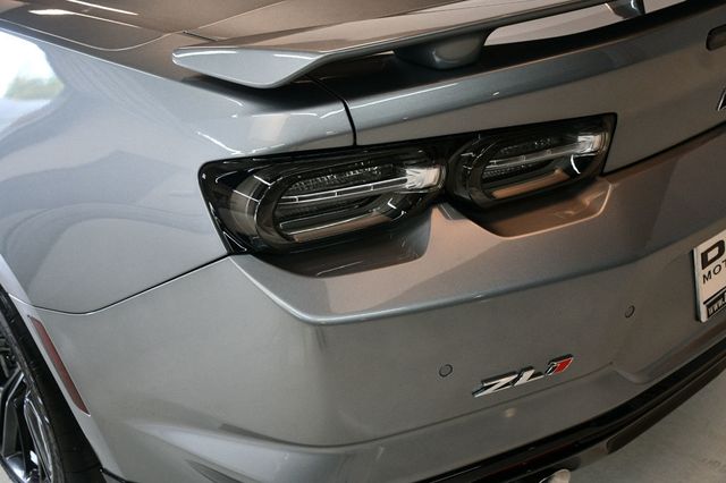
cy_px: 242
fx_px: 907
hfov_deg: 43.6
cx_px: 363
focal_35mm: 45
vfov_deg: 29.8
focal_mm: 30
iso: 1250
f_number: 4
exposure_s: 1/125
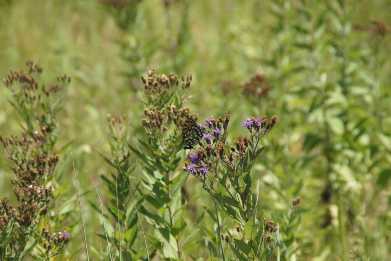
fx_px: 3259
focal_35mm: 300
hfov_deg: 6.9
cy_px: 130
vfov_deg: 4.6
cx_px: 196
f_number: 6.7
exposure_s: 1/350
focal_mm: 200
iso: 200
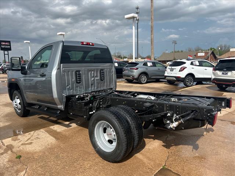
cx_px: 118
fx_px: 177
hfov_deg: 67.3
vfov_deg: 53.1
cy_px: 88
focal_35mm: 26
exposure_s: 1/4115
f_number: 1.5
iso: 50
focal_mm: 5.7
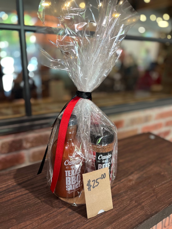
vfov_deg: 67.3
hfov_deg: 53.1
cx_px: 86
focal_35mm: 26
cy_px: 114
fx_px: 172
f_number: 1.6
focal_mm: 5.1
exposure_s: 1/60
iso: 200
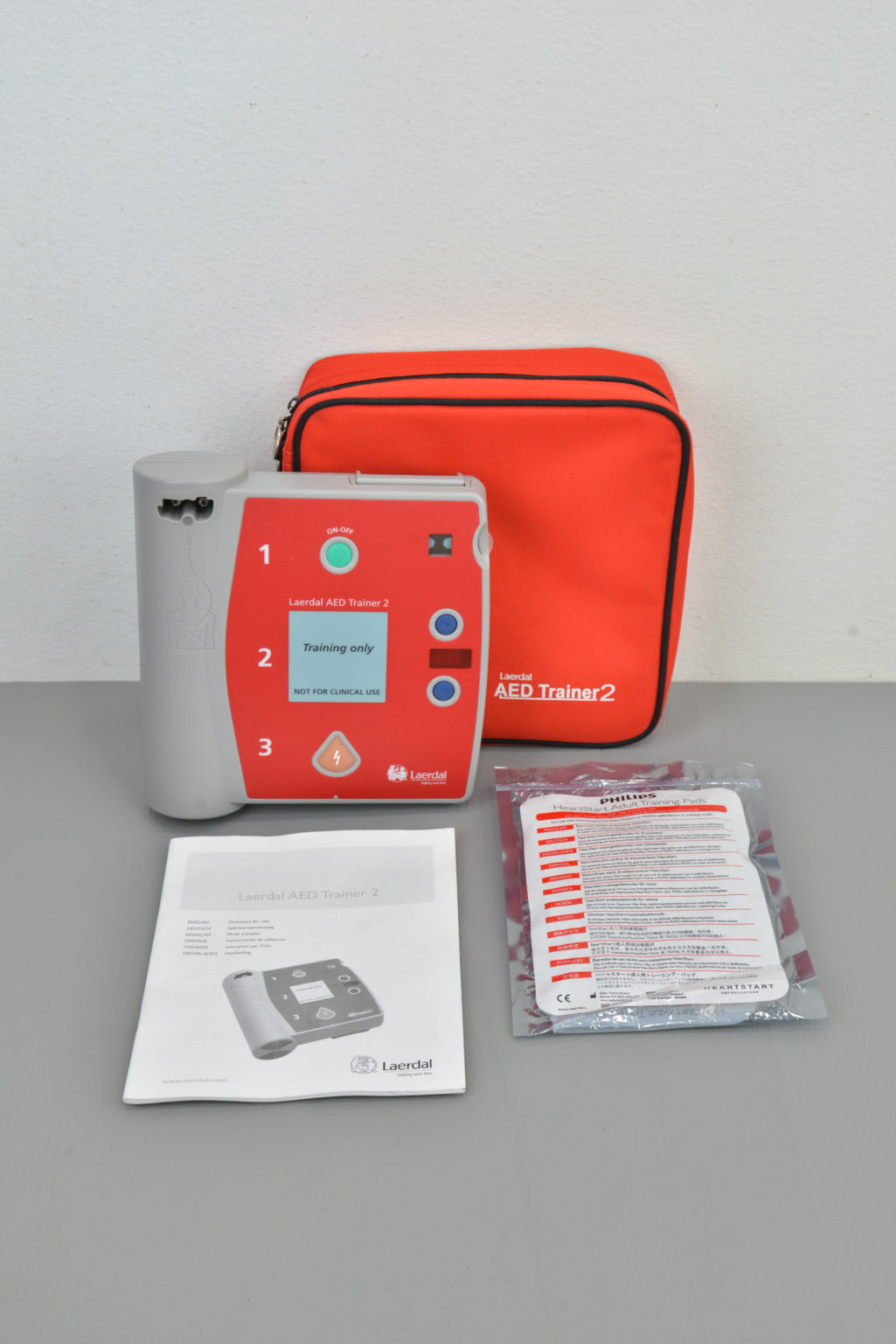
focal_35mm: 46
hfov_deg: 29.3
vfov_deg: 42.7
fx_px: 1716
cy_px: 672
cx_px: 448
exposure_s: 1/100
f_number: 7.1
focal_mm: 46
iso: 1000
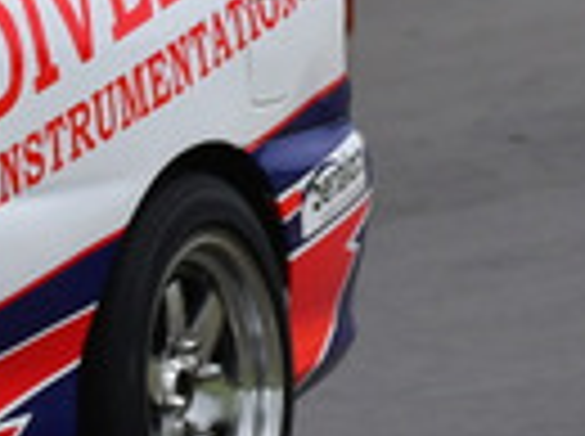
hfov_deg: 0.7
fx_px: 51112
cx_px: -968
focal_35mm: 3030
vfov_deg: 0.5
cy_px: -153
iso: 640
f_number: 11
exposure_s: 1/640
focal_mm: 340
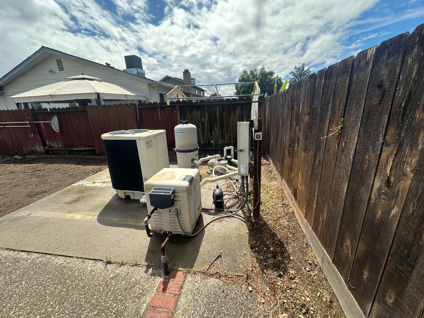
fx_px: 171
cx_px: 212
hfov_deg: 102.1
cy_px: 159
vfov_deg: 85.7
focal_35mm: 14
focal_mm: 2.22
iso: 50
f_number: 2.2
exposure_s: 1/1575
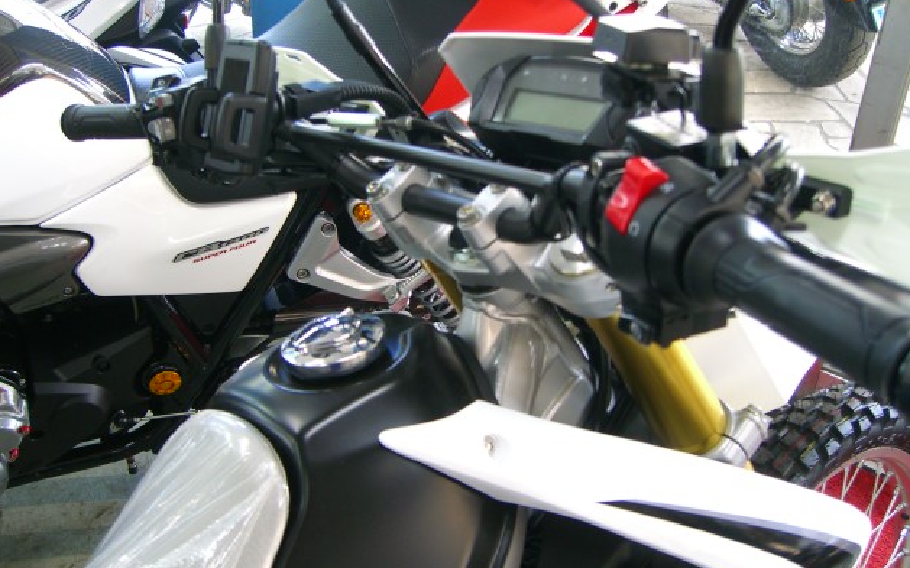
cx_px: 454
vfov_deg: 31.2
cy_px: 282
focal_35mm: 41
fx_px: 1017
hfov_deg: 48.2
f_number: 2.8
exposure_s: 1/25
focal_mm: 7.9
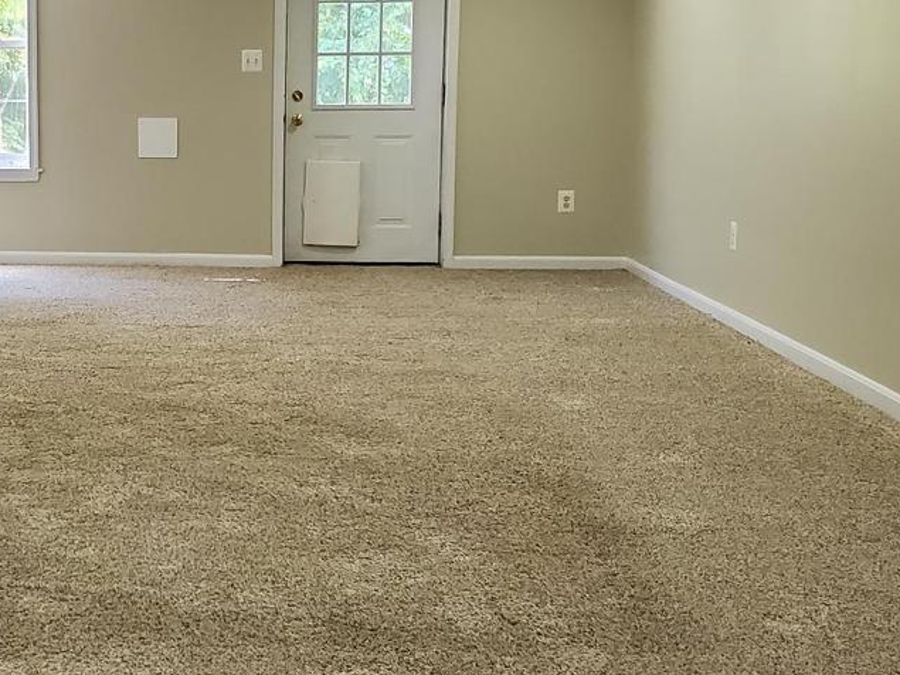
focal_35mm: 59
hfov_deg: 31.6
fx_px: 1534
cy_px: 278
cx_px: 145
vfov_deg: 24.8
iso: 200
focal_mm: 4.3
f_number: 2.4
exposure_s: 1/120
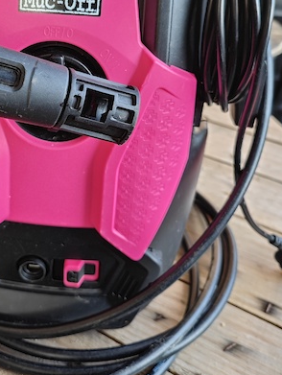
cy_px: 90
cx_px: 80
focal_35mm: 47
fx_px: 510
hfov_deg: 30.5
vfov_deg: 39.2
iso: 320
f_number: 1.9
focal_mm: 7.79
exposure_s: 1/100
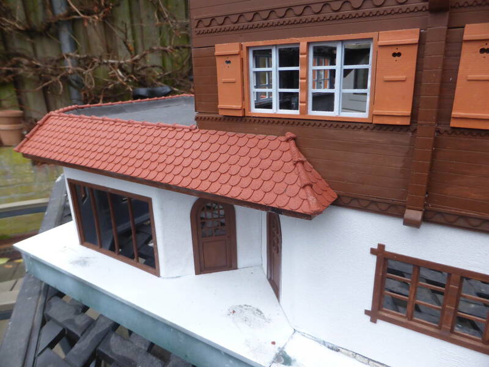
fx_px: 339
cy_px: 184
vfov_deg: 56.8
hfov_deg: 71.6
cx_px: 244
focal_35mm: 24
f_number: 3.3
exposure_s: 1/60
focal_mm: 4.3
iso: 250
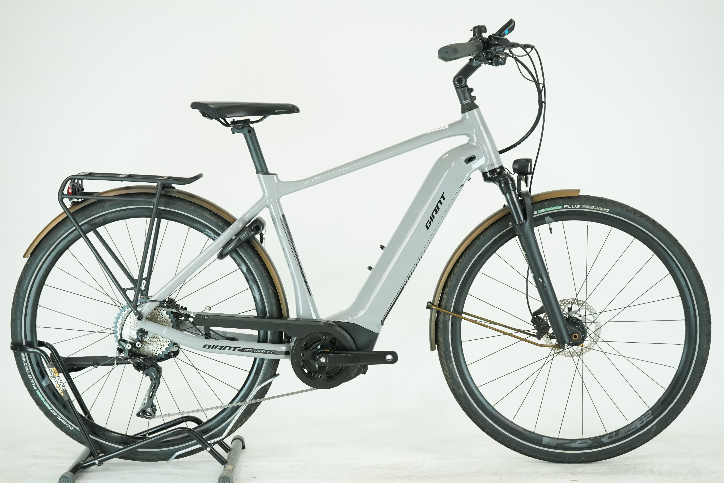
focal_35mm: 62
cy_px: 242
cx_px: 362
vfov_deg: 21.9
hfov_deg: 32.4
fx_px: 1247
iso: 1600
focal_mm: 62
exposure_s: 1/200
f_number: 5.6
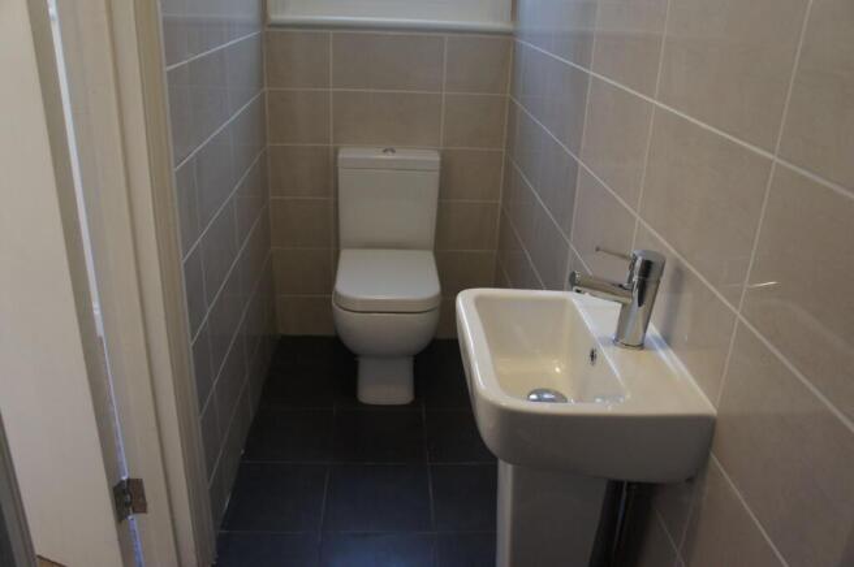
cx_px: 427
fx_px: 675
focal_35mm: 28
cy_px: 284
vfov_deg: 45.6
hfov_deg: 64.6
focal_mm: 19
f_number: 4
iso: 640
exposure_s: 1/30
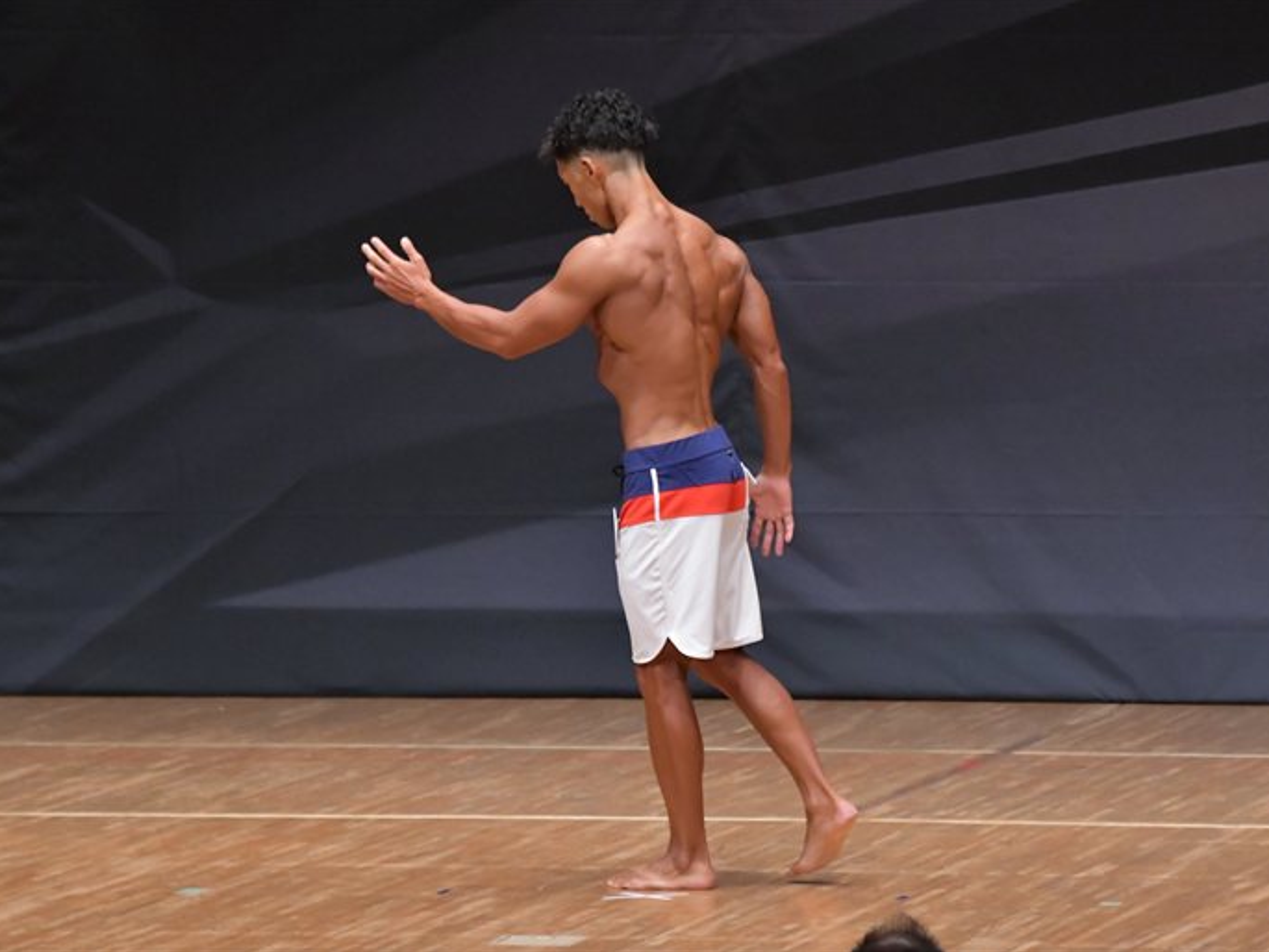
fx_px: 11366
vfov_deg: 4.8
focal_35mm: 310
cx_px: 681
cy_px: 476
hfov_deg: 6.4
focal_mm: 190
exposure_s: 1/400
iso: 6400
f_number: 5.6
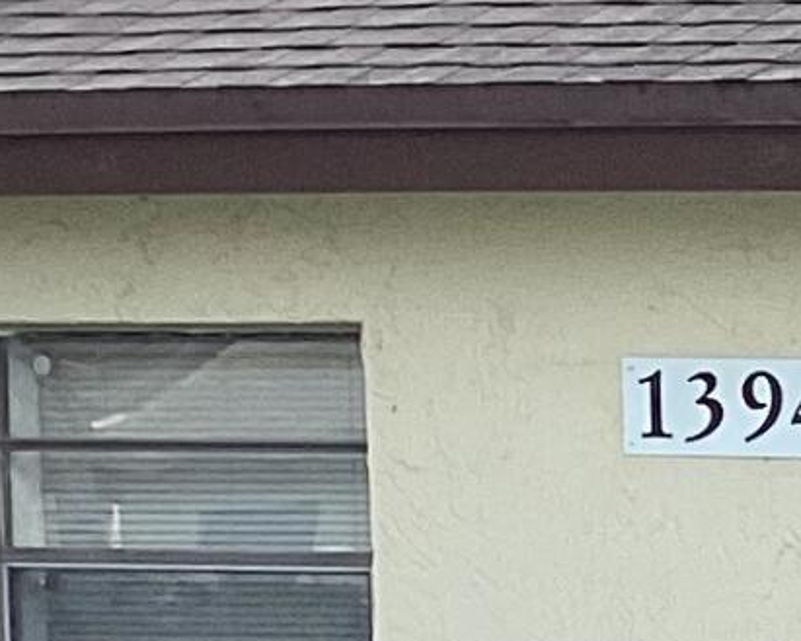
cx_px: 2074
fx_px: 5240
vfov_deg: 6.8
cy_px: 1179
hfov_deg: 7.9
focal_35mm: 221
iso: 25
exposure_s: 1/570
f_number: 2.4
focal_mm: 3.3
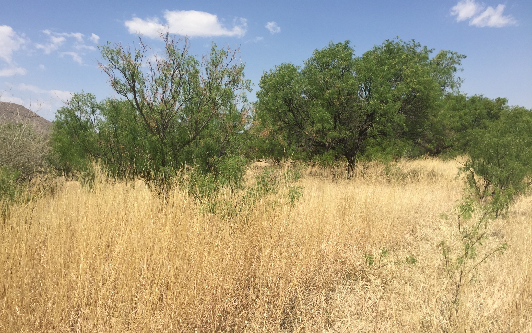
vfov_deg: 40.6
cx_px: 264
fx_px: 449
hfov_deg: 61.2
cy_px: 173
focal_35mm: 31
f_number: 2.2
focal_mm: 4.15
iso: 32
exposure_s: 1/2825
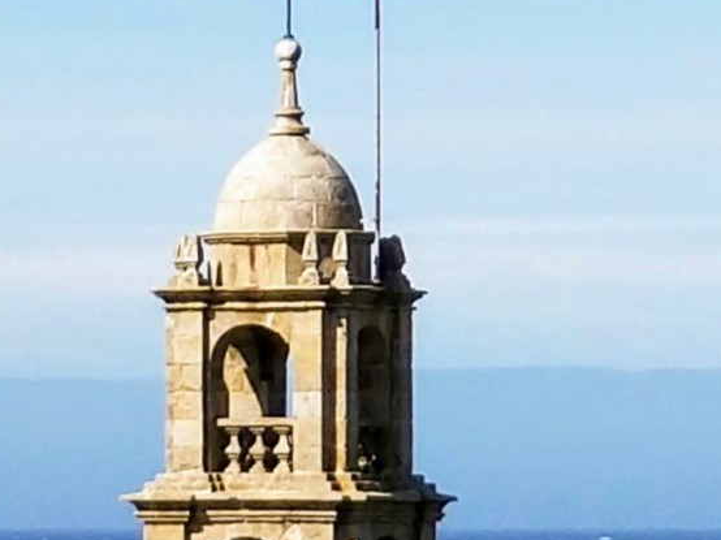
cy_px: 353
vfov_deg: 11.0
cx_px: 7
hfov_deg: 14.4
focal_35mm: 135
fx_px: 2811
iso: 25
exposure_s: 1/1081
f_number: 2.4
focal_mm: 6
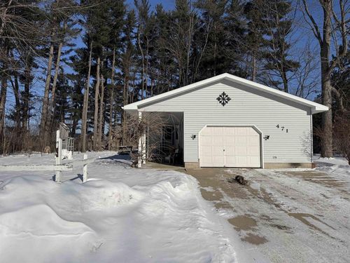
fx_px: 243
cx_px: 175
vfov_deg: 56.8
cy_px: 132
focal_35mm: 24
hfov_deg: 71.6
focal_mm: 6.76
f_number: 1.78
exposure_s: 1/14286
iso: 80
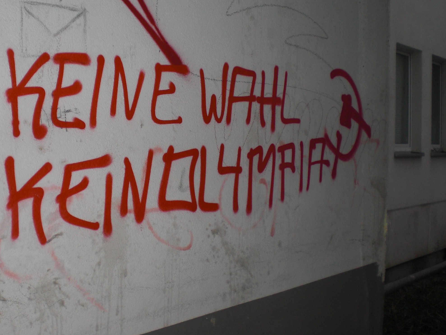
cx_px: 190
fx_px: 606
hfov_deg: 40.3
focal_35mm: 47
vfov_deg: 30.8
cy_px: 137
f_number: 3.1
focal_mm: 6.3
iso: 100
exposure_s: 1/60
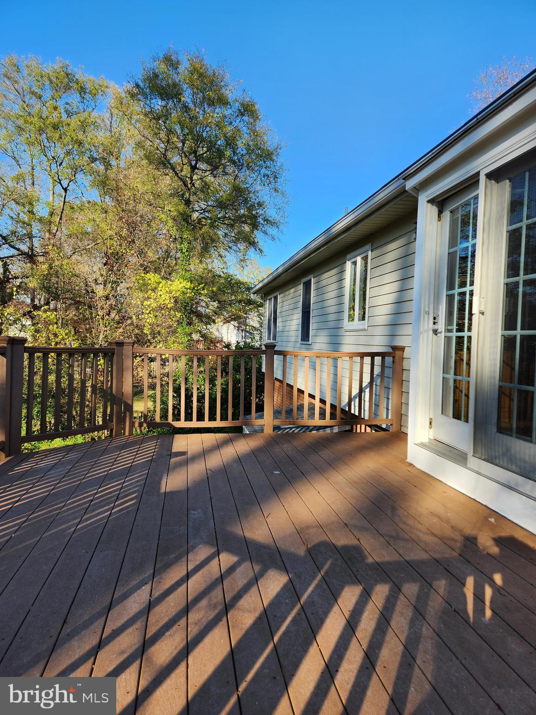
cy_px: 358
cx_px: 268
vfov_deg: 73.9
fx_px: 475
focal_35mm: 23
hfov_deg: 58.9
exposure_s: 1/535
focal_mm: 5.4
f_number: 1.8
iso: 20
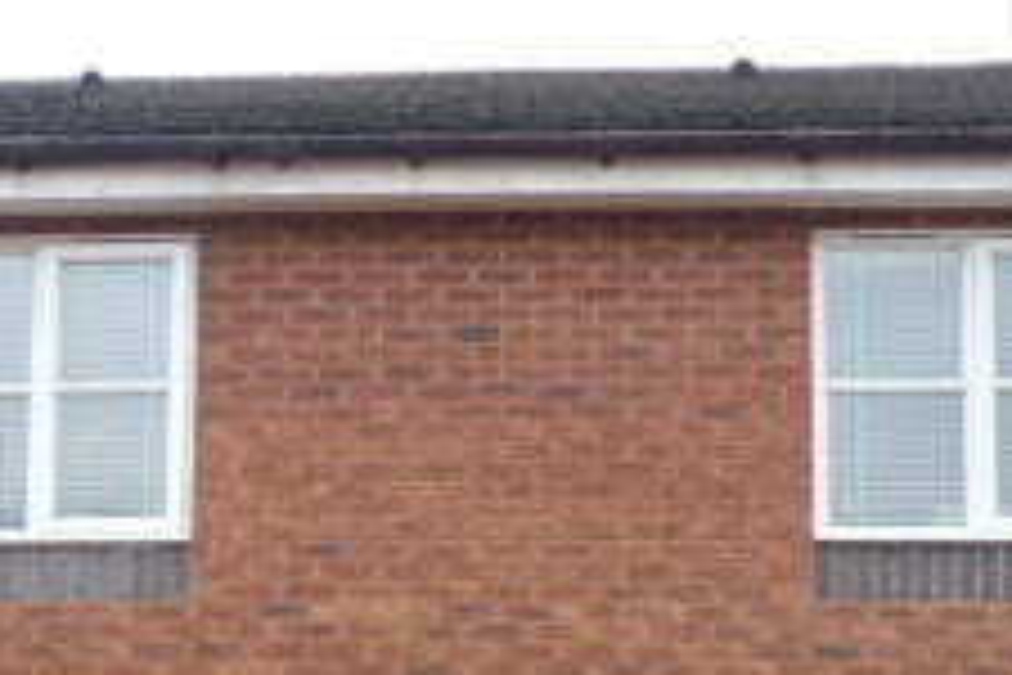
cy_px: 947
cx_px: 335
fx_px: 2502
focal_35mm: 89
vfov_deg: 14.5
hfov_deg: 22.8
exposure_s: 1/200
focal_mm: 5.5
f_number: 2.8
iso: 80
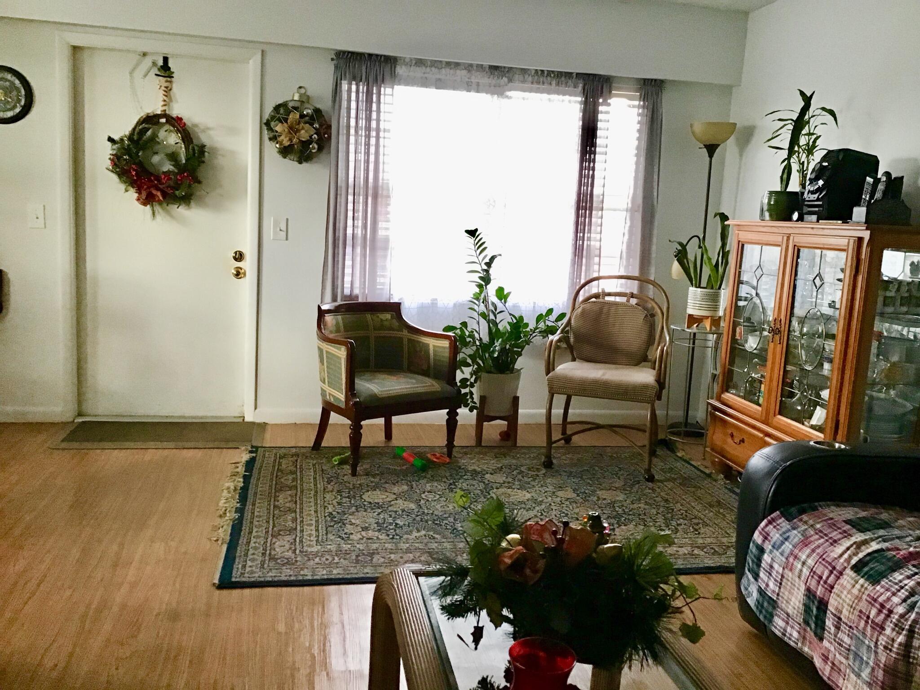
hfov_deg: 58.4
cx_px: 460
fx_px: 824
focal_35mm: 31
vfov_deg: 45.4
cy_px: 345
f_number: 2.4
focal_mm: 3.3
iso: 125
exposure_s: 1/30
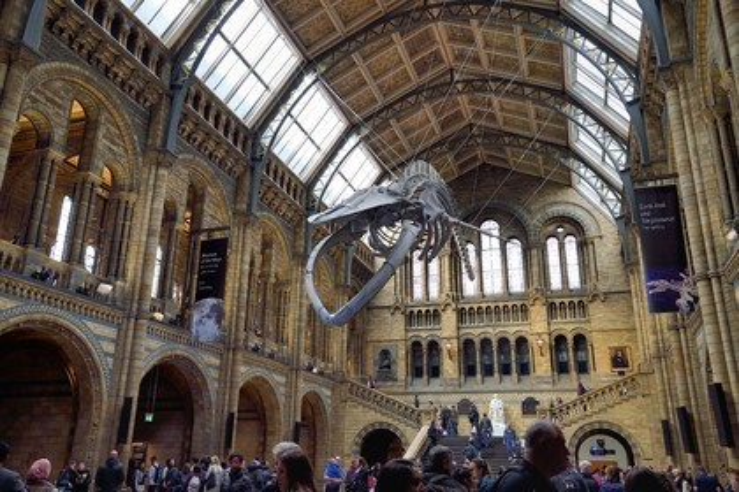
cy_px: 246
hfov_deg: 58.7
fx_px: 657
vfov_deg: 41.1
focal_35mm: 32
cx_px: 370
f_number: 10
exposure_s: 1/50
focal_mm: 32
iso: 800
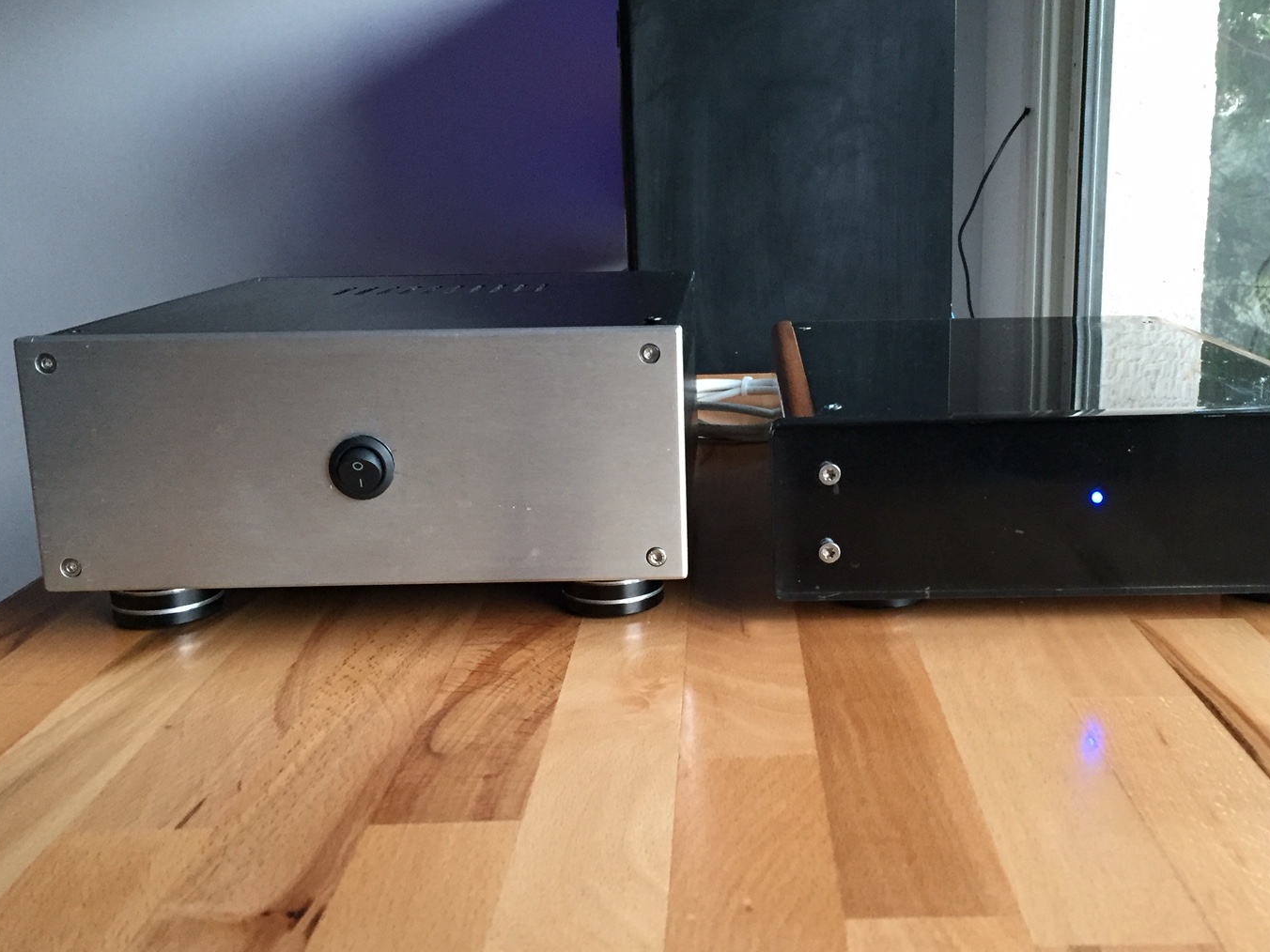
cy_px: 407
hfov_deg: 52.4
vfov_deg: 40.6
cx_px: 726
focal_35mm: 35
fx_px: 1284
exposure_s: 1/33
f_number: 2.2
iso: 250
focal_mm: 4.15
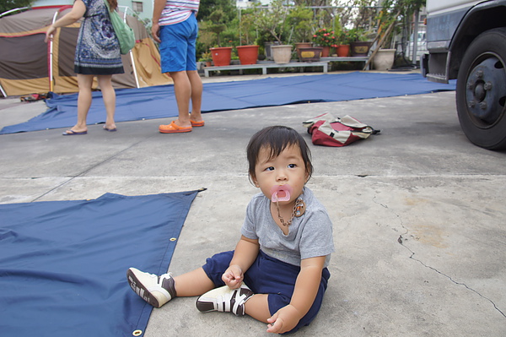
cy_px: 168
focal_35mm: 30
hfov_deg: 62.0
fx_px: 421
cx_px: 253
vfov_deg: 43.5
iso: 100
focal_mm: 20
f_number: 6.3
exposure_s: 1/60
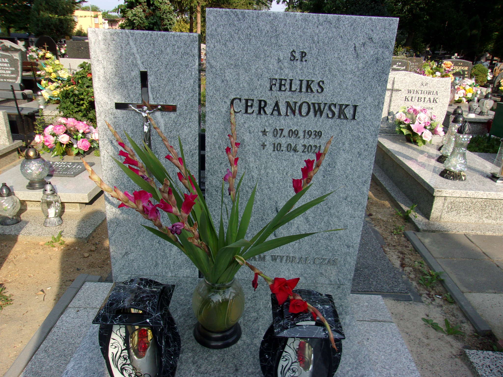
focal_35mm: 27
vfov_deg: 51.4
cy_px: 188
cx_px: 252
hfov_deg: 65.3
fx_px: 392
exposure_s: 1/50
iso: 80
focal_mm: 4.9
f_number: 10.4
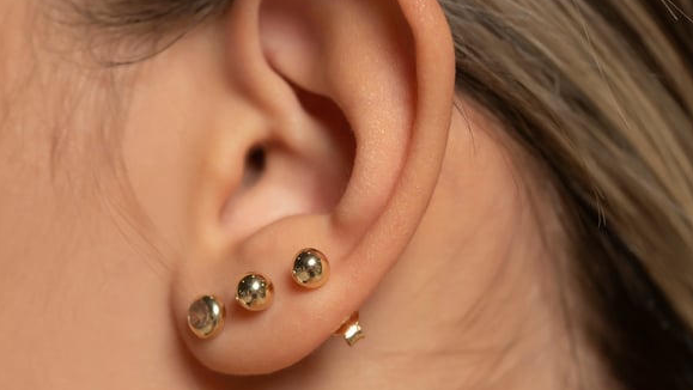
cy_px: 139
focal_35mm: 125
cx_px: 340
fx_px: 2297
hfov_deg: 17.2
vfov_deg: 9.7
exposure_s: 1/160
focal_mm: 90
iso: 200
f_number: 6.3
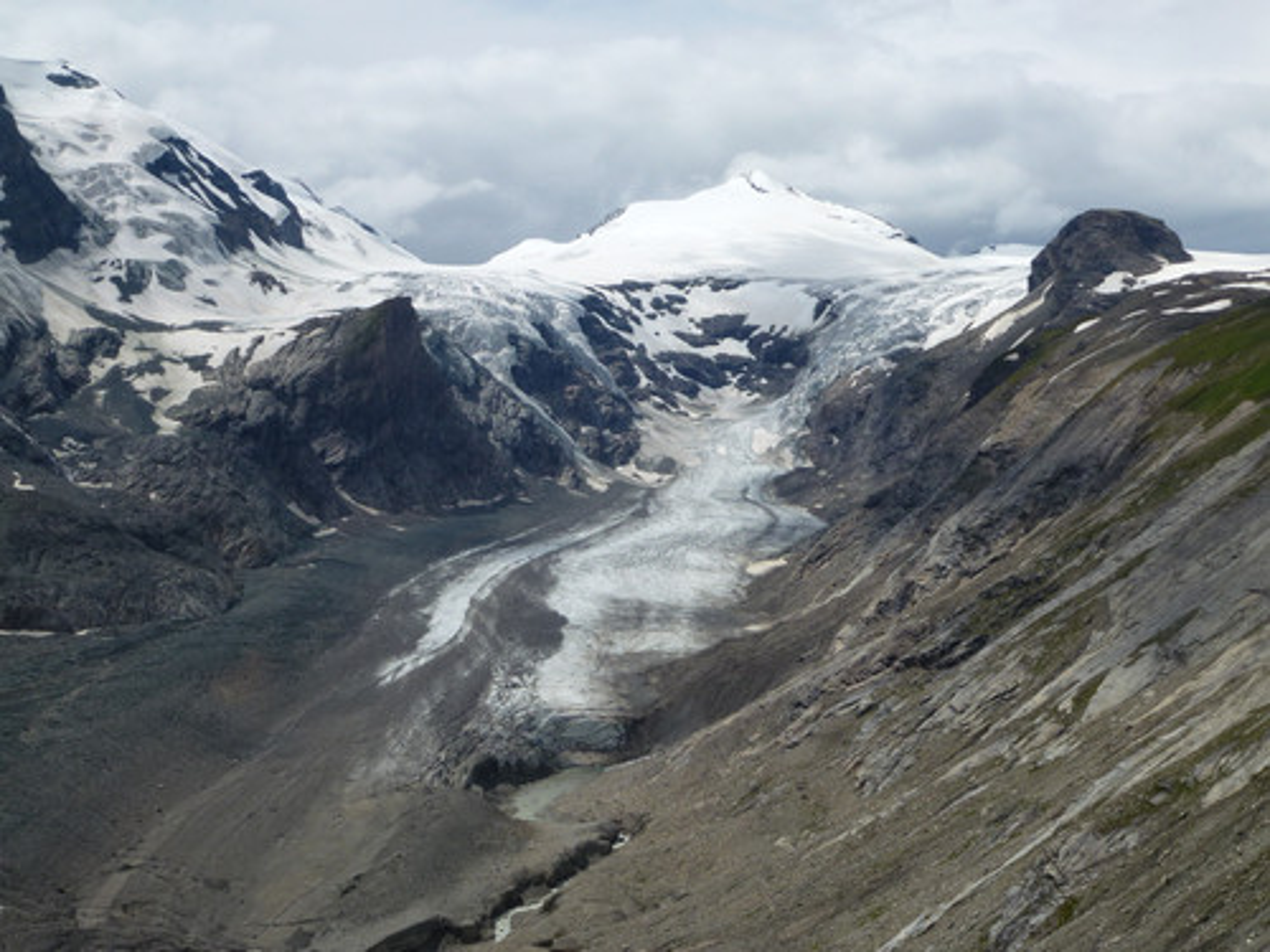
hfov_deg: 37.5
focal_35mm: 51
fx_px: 1871
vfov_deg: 28.6
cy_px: 476
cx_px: 635
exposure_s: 1/2000
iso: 100
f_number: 4.1
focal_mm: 8.7
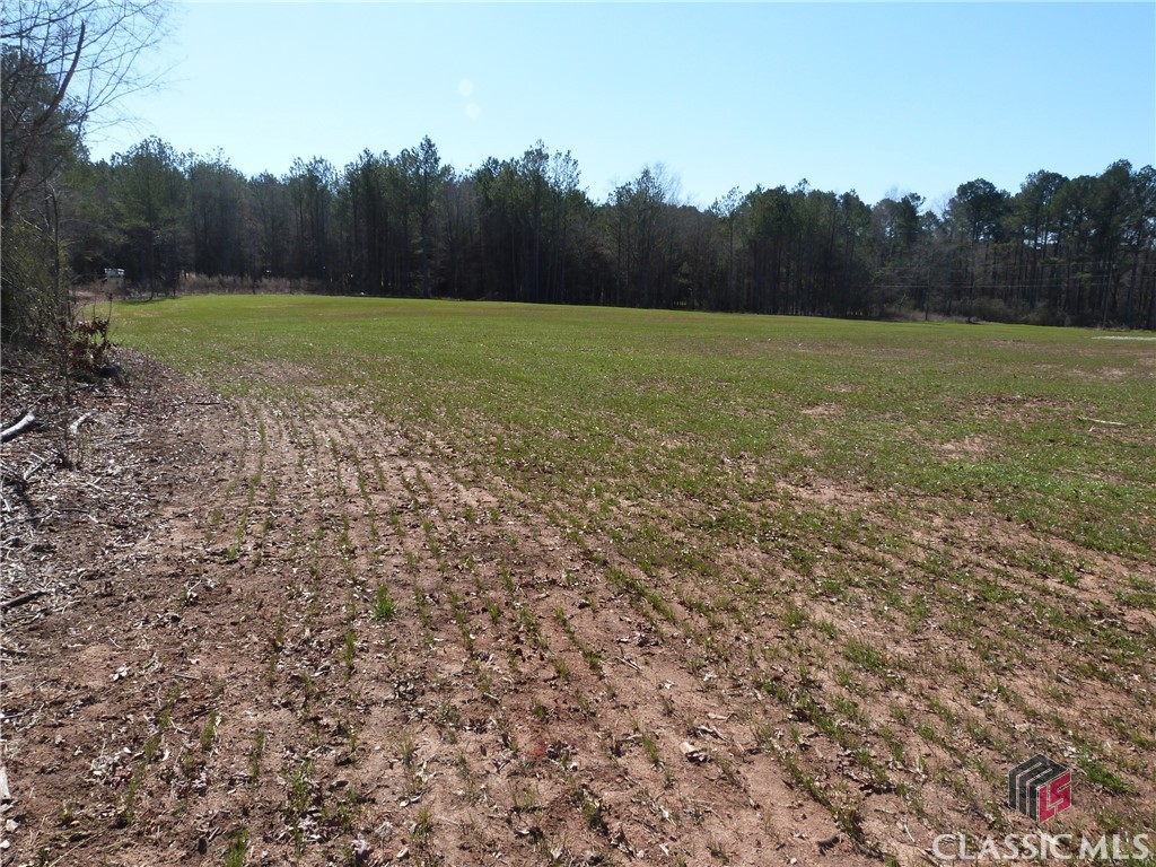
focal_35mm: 25
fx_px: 835
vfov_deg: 54.9
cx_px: 578
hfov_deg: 69.4
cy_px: 434
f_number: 5.6
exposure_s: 1/250
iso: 100
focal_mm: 4.5
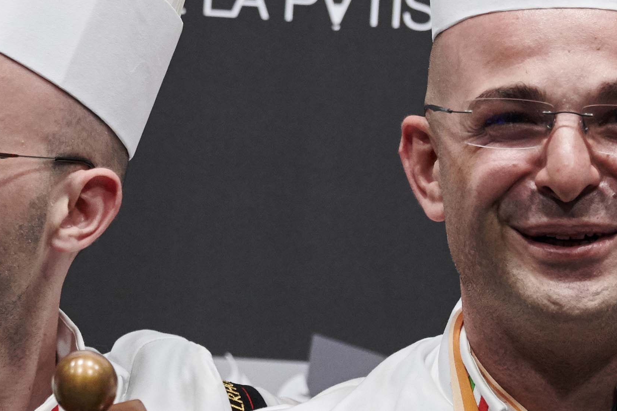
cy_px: 68
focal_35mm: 727
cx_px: -403
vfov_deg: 1.9
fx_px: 12460
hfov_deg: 2.8
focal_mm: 150
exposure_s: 1/250
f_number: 4
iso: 1600
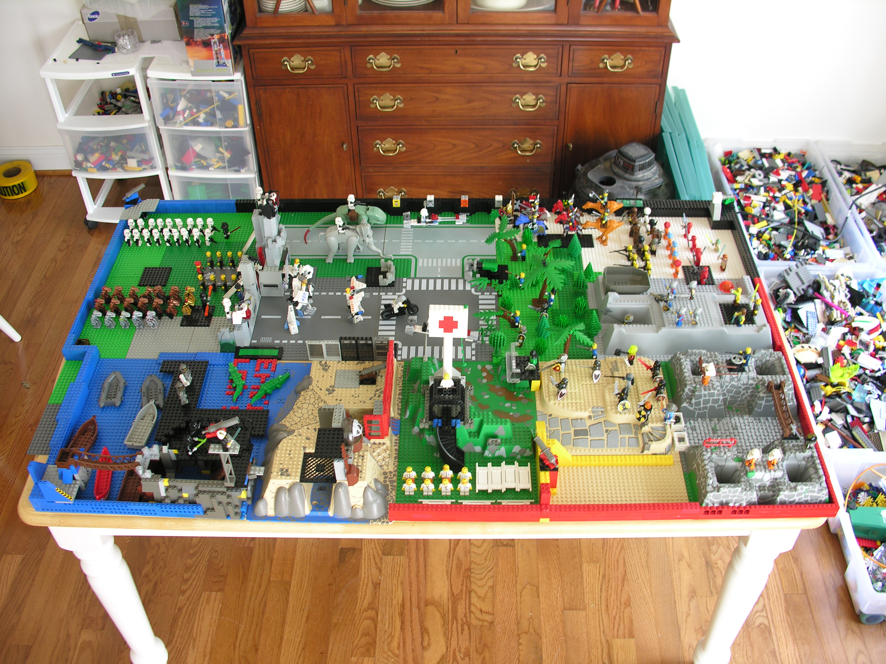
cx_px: 443
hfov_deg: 52.6
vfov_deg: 40.7
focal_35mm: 35
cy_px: 332
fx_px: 896
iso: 50
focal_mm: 8.9
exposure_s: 1/5.9
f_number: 2.8
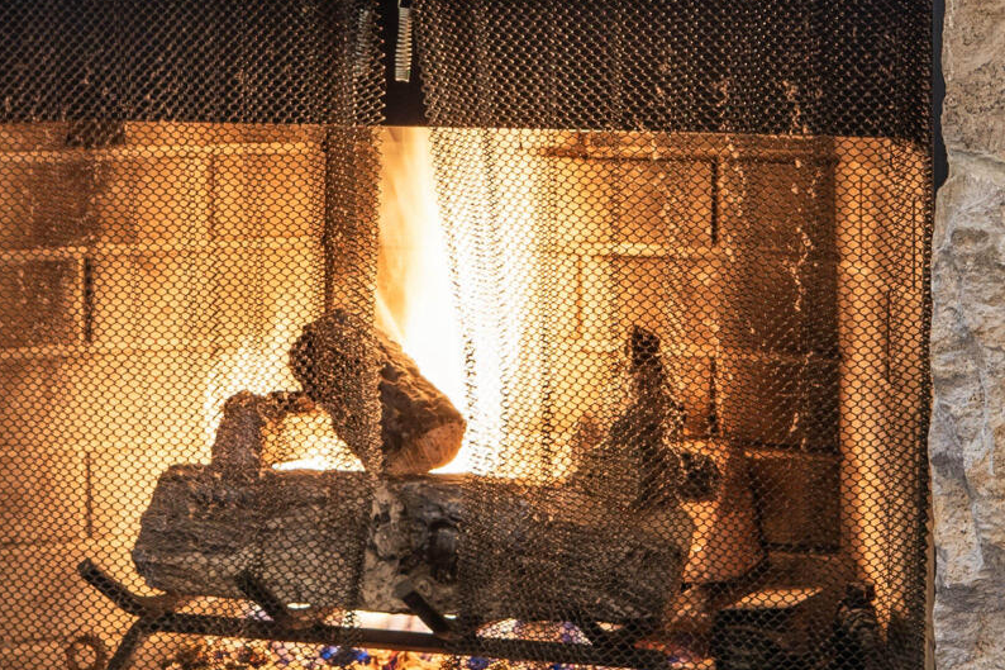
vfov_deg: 7.2
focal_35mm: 189
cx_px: 392
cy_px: 53
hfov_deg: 10.9
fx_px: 5275
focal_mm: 50
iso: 100
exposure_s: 1/1.25
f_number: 5.6
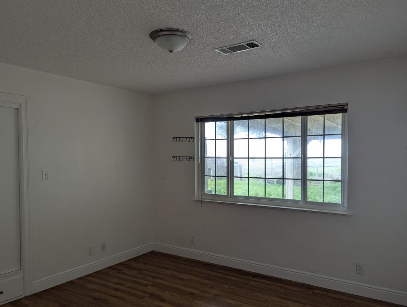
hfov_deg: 65.2
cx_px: 196
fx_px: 318
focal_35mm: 27
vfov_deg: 51.4
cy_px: 169
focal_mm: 6.81
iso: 39
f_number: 1.85
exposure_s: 1/52.4
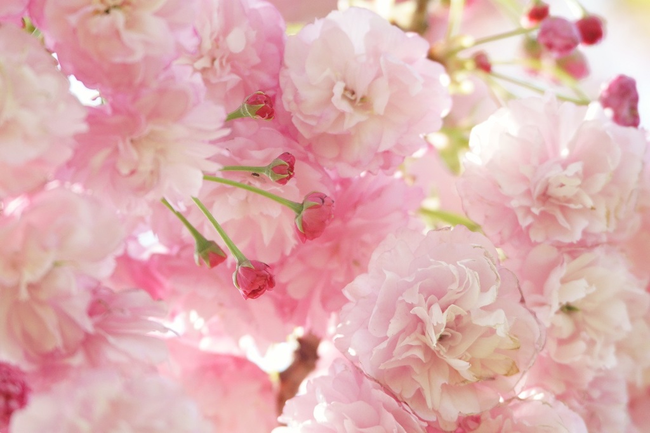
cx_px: 325
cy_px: 216
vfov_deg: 2.8
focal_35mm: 495
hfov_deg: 4.2
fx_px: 8934
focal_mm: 330
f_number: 7.1
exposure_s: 1/500
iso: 1250
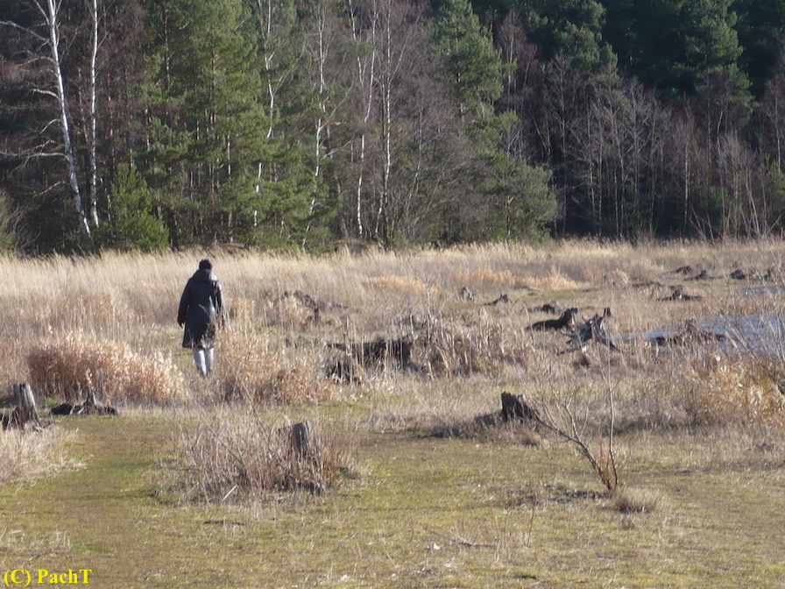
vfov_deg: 10.5
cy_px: 294
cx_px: 392
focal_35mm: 141
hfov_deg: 14.0
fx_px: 3198
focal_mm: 17
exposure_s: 1/250
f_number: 4.9
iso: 100
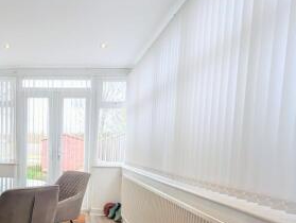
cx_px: 52
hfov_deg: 59.2
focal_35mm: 27
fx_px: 231
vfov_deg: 49.3
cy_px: 169
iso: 47
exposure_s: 1/193
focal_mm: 1.95
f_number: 2.2
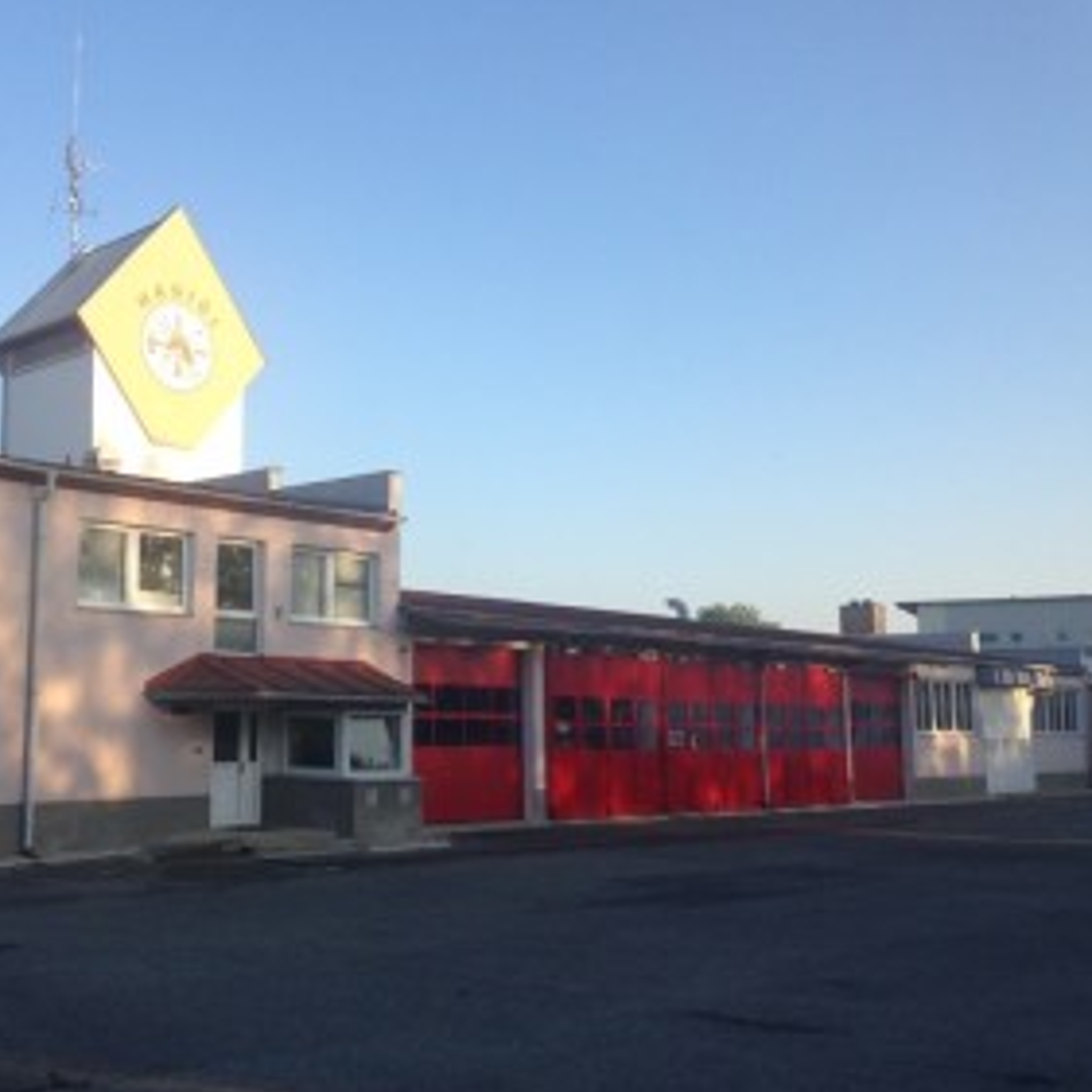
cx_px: 361
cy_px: 542
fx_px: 1428
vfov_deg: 41.9
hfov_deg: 41.3
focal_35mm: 40
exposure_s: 1/589
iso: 50
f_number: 2.4
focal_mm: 4.12
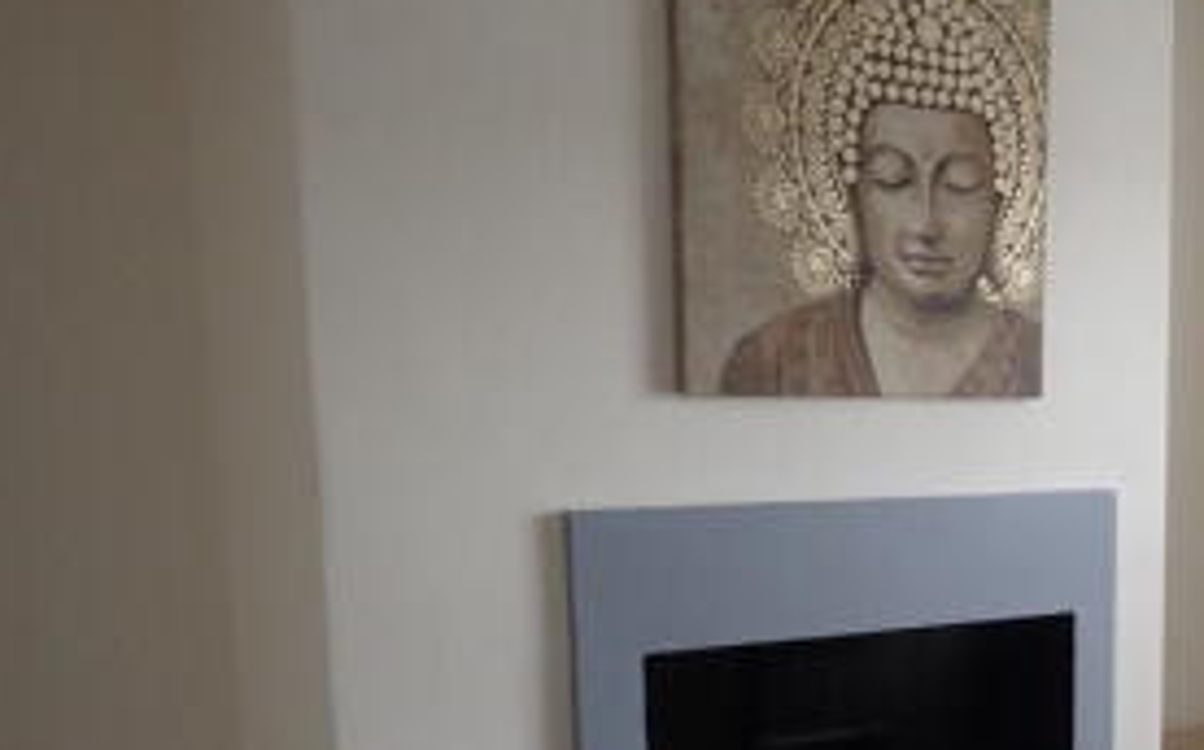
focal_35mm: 56
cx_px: 1176
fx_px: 1836
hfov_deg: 33.5
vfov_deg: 22.4
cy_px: 717
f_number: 2
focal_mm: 4.5
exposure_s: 1/40
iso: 200
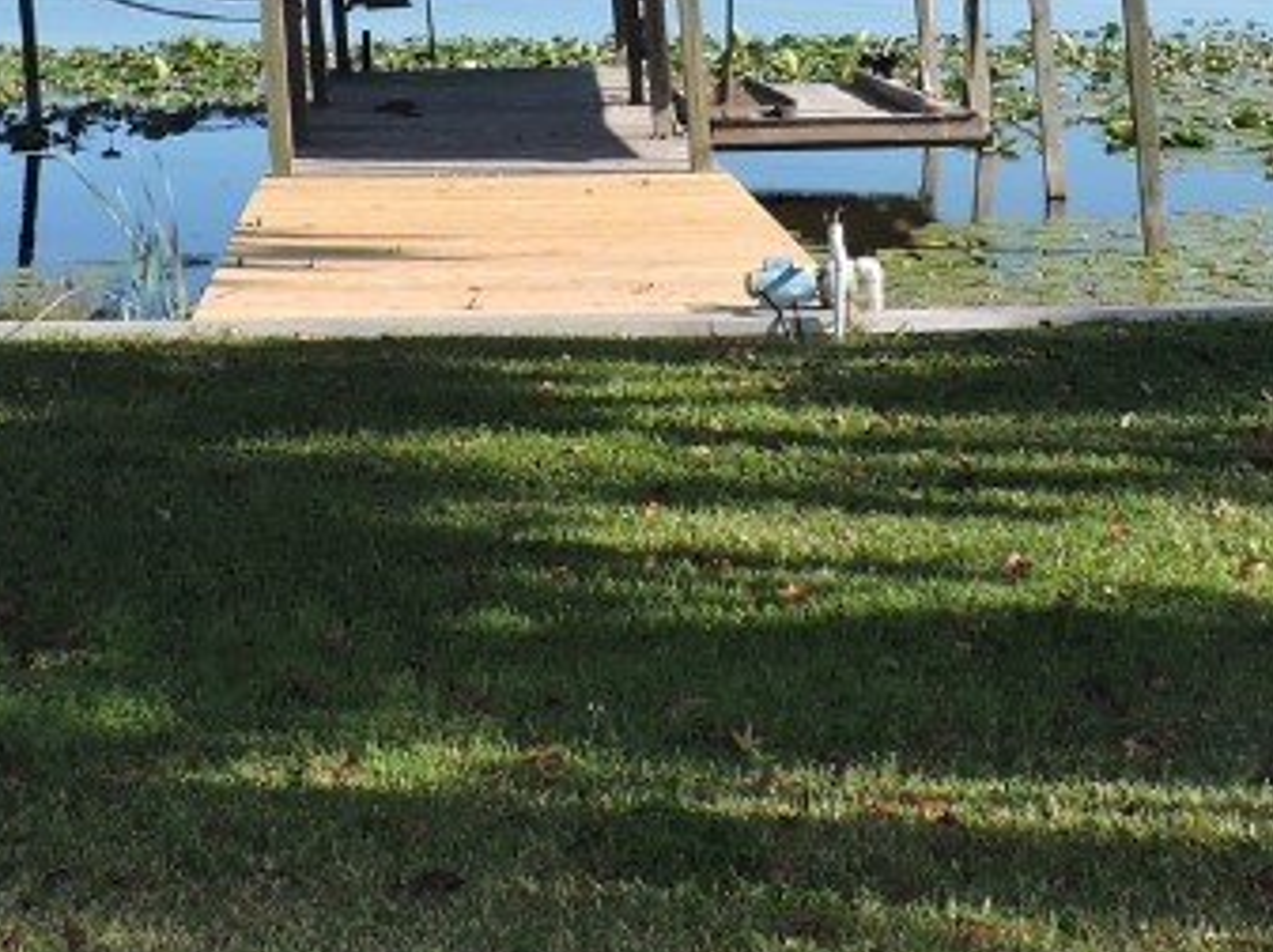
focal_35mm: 73
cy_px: -321
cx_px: 612
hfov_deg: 26.7
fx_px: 2682
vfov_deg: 18.6
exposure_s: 1/1600
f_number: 3
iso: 200
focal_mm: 4.3
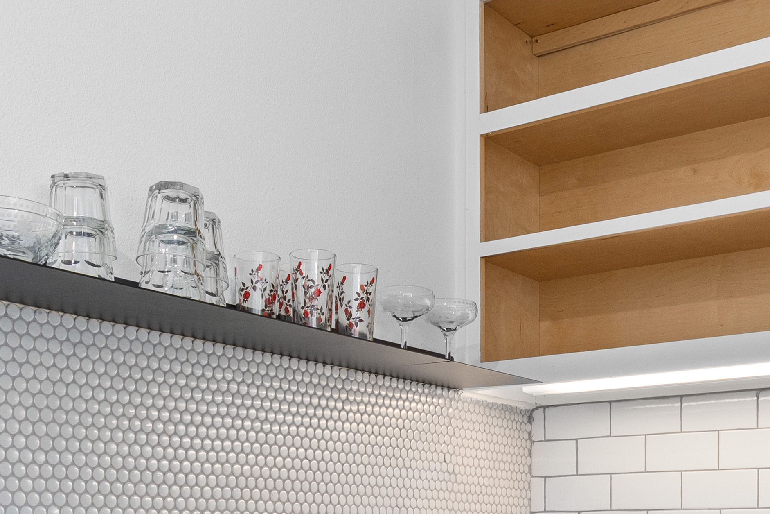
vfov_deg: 24.8
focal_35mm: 51
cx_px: 376
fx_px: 1091
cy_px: 553
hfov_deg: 38.9
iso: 320
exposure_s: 1/2.5
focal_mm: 16
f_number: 7.1
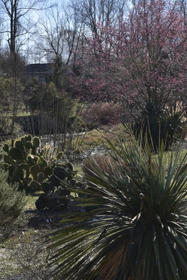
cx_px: 77
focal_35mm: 86
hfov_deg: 15.9
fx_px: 669
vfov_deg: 23.7
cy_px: 128
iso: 100
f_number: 10
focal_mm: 31
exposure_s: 1/200
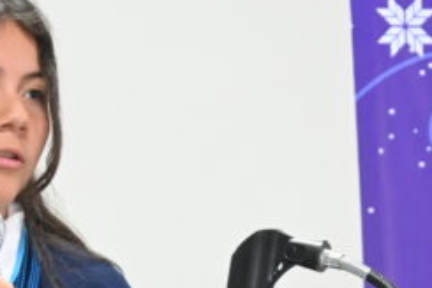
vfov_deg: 6.4
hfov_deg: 9.7
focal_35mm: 212
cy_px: 371
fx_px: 2537
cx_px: 300
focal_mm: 45
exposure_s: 1/60
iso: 3200
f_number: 6
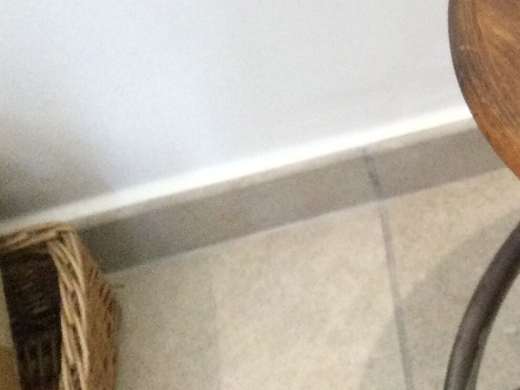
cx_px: 822
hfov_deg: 17.1
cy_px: -78
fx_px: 1532
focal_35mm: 102
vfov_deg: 14.1
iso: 200
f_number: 2.4
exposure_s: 1/25
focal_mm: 3.3
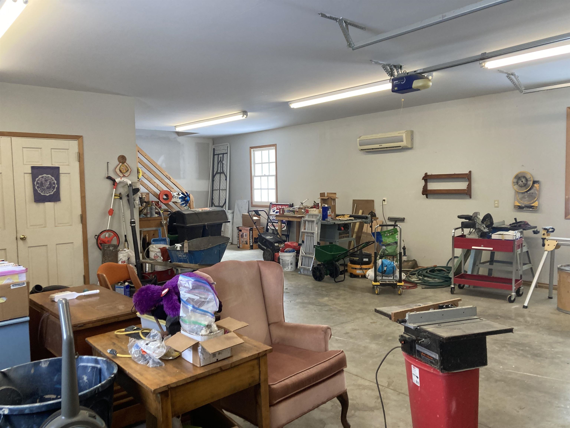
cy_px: 214
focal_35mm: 28
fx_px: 461
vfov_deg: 49.7
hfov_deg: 63.4
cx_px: 285
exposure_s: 1/60
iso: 100
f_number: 1.8
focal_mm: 3.99
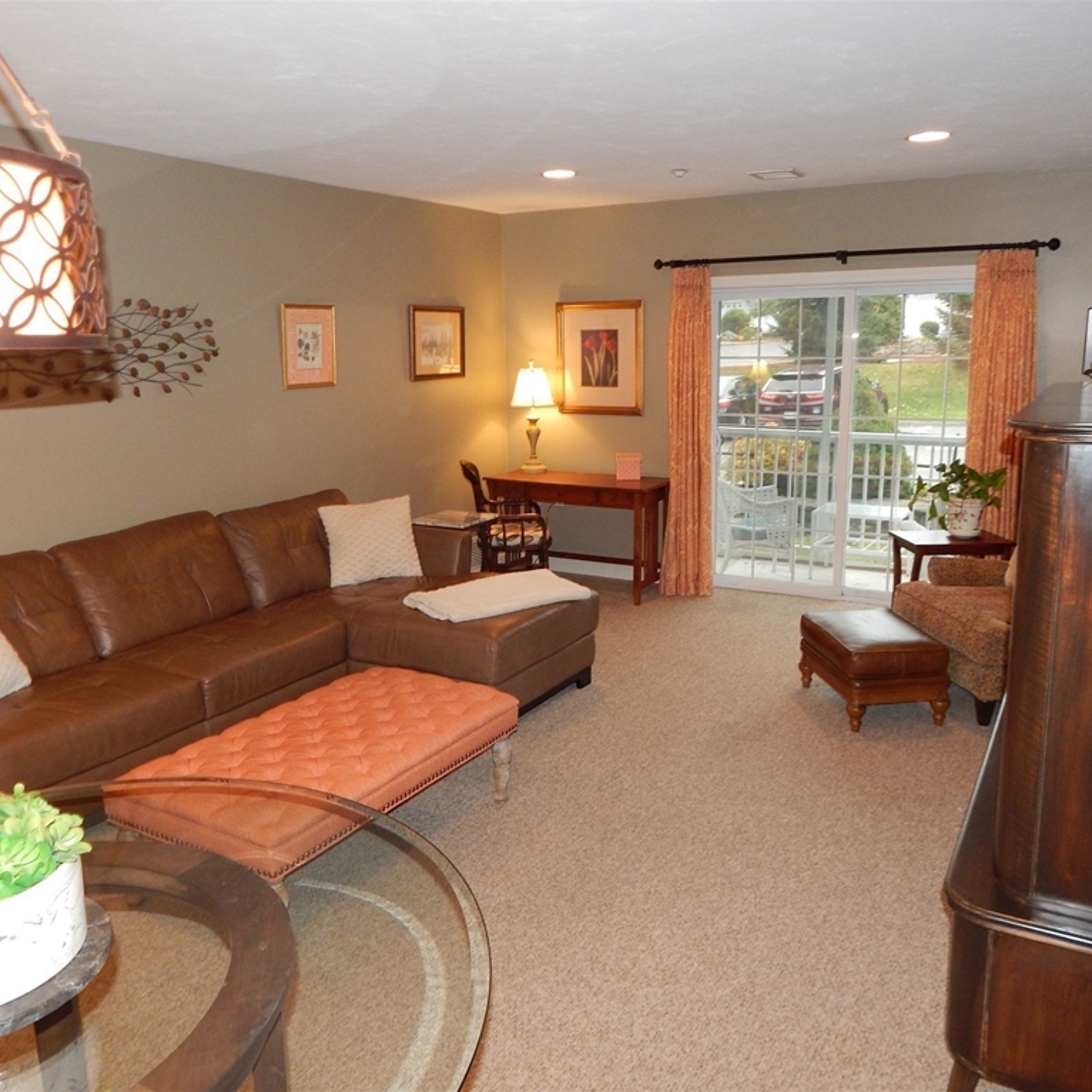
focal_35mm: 26
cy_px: 546
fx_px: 928
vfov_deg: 60.9
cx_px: 557
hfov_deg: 60.9
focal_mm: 4
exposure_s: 1/30
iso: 250
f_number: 3
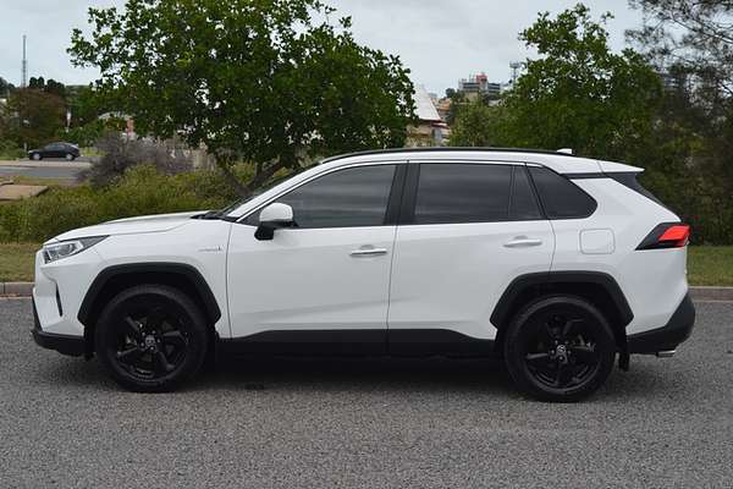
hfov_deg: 37.9
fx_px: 1069
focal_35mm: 52
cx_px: 366
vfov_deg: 25.8
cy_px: 244
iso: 100
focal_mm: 35
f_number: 8
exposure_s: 1/250
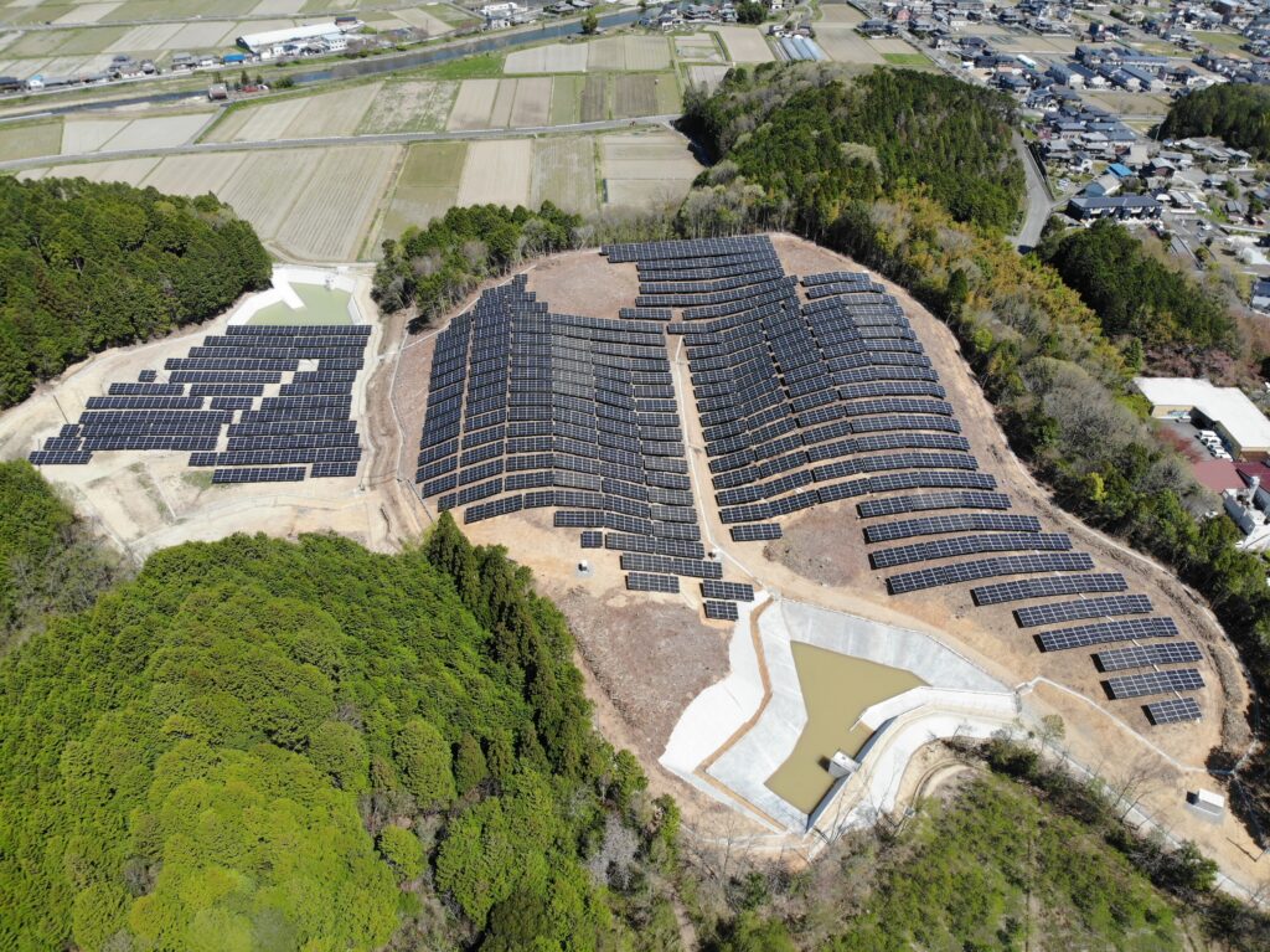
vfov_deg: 56.8
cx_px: 635
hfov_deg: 71.6
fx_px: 880
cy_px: 476
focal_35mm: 24
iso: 100
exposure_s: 1/847
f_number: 2.8
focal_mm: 4.5
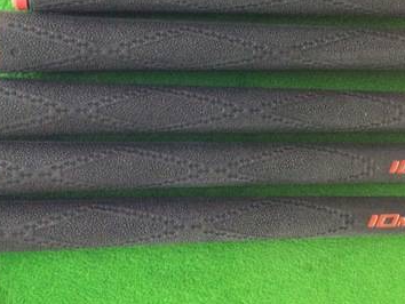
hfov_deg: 34.2
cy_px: 87
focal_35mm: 56
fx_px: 656
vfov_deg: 25.9
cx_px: 244
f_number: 2.4
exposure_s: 1/15
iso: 200
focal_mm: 3.3
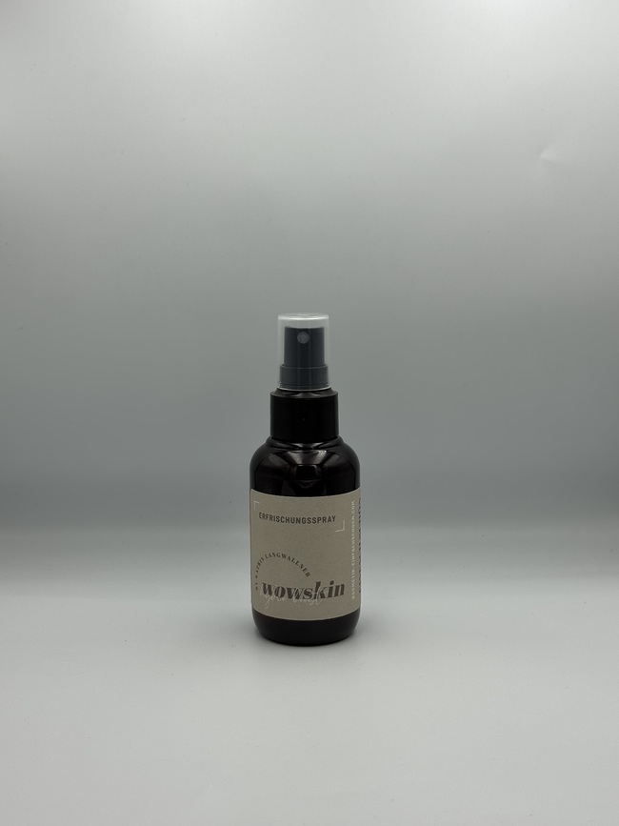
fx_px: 1145
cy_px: 413
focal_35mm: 48
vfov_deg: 39.7
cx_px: 310
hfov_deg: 30.3
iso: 64
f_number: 1.78
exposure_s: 1/1312
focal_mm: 6.76
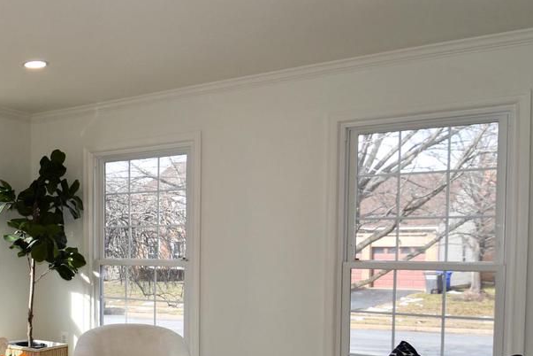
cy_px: 308
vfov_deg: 30.1
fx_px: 637
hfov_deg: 37.6
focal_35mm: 43
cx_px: -59
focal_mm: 12
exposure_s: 1/125
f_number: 5.6
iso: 125
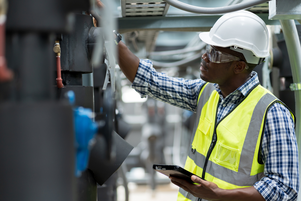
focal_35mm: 85
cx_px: 150
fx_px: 711
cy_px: 100
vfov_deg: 16.1
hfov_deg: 23.9
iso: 320
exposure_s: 1/250
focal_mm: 85
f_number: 2.2
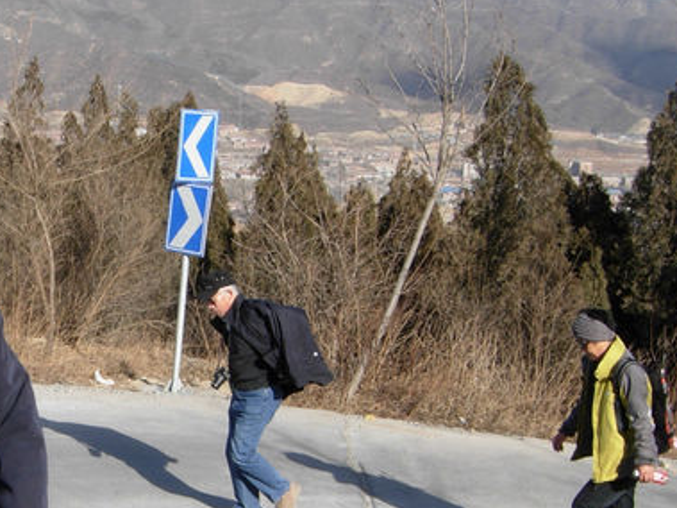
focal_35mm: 95
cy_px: 322
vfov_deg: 15.5
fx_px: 1857
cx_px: 25
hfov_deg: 20.1
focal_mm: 7.5
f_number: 6.1
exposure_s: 1/264
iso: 50
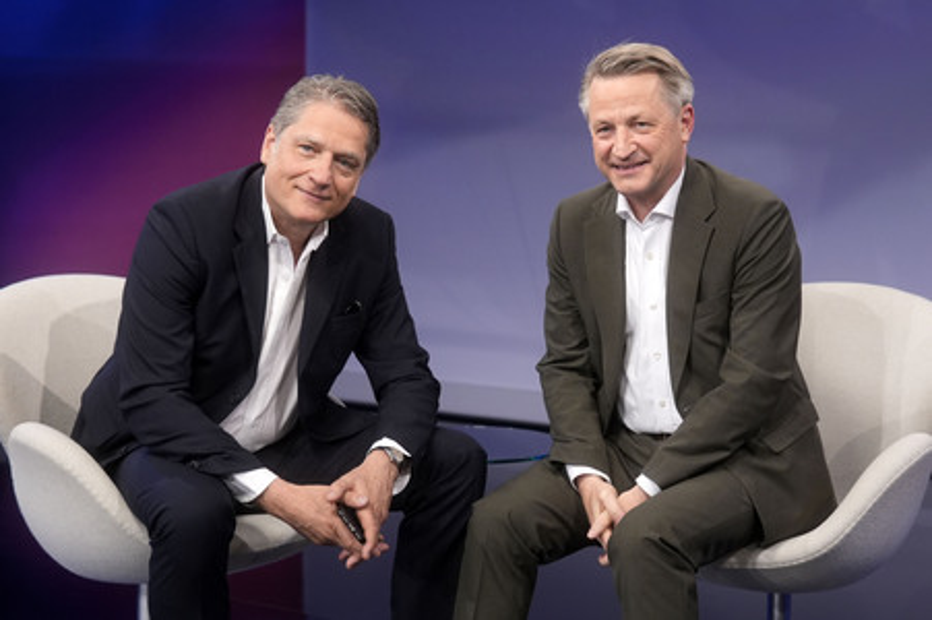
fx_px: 1164
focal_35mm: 45
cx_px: 466
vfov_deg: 29.8
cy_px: 310
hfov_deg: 43.6
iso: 640
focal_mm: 30
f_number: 2.2
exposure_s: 1/250
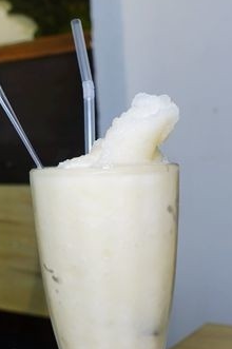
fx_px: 571
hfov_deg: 22.9
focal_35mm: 59
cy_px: 246
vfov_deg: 33.5
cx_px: 110
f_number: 2.8
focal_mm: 11.12
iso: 125
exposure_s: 1/40
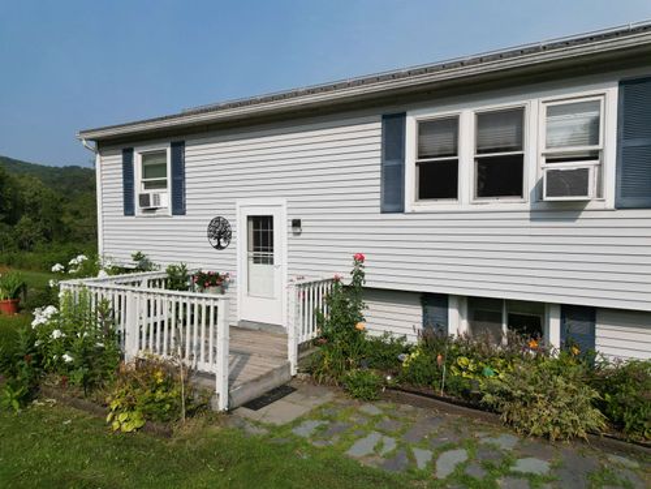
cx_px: 326
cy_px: 244
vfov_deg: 56.8
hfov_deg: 71.6
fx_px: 451
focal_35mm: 24
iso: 120
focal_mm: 6.72
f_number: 1.7
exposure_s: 1/4000
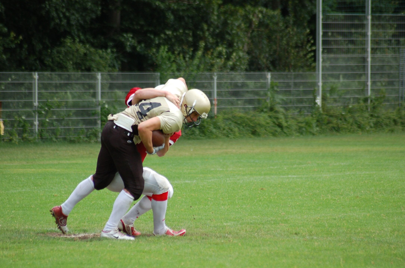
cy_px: 135
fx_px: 3751
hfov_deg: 6.2
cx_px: 202
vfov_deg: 4.1
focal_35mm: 334
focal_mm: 220
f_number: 5.3
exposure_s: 1/1000
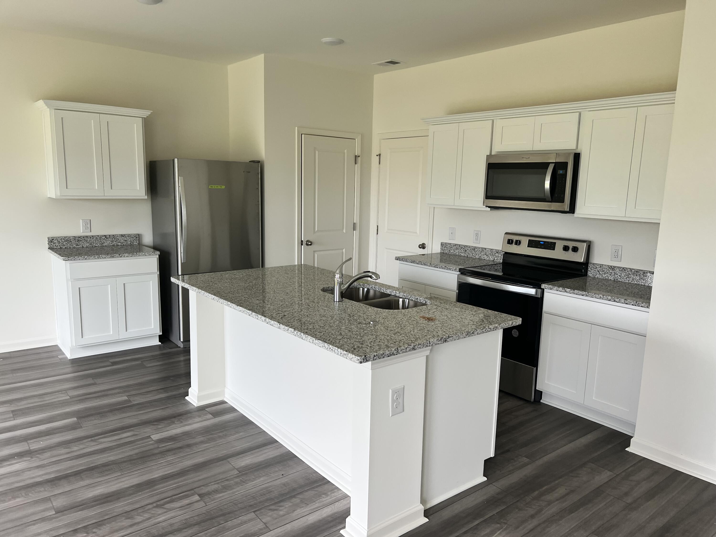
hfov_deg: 67.3
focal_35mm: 26
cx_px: 358
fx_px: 538
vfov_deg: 53.1
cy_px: 268
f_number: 1.5
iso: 64
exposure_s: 1/121
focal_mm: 5.7
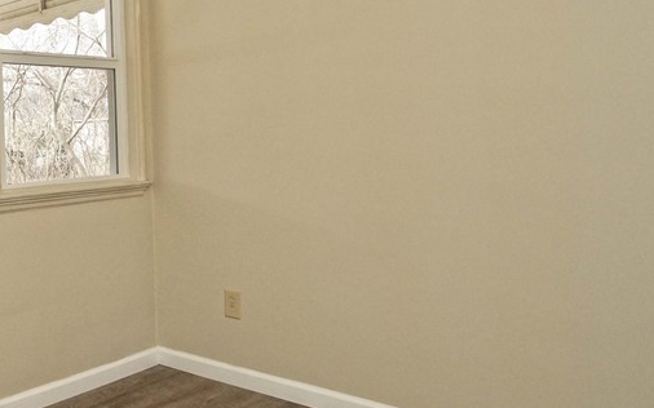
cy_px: 129
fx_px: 643
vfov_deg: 34.8
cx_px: 35
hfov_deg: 47.0
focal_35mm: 36
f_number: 4.5
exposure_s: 1/160
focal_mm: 11
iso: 800
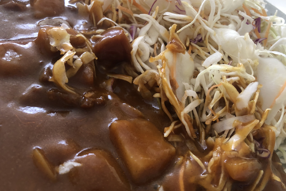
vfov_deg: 43.6
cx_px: 145
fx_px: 238
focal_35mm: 30
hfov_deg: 61.9
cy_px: 93
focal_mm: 3.99
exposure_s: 1/13
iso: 100
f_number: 1.8
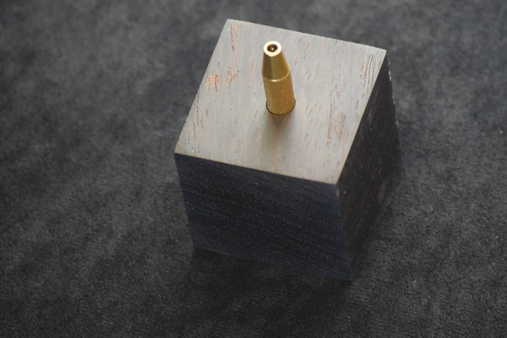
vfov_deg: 4.6
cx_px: 274
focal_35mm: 296
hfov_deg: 7.0
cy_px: 131
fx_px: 4163
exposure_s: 1/50
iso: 6400
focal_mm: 155
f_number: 5
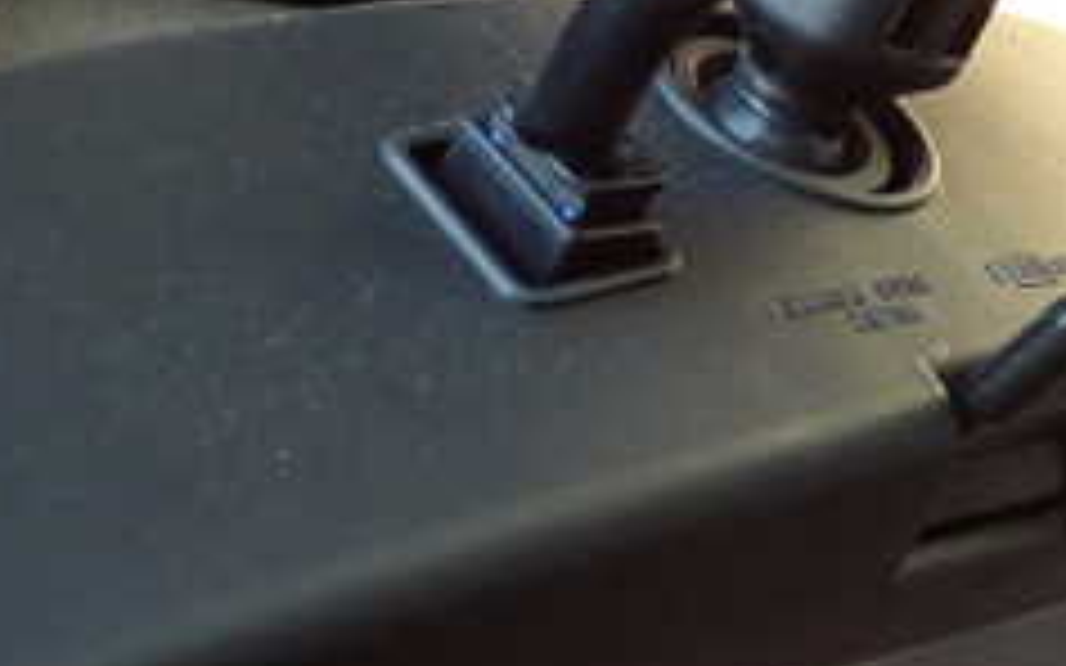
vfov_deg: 12.7
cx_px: 571
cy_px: 54
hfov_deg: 20.4
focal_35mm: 102
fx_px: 2963
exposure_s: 1/125
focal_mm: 6.83
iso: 640
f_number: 2.7
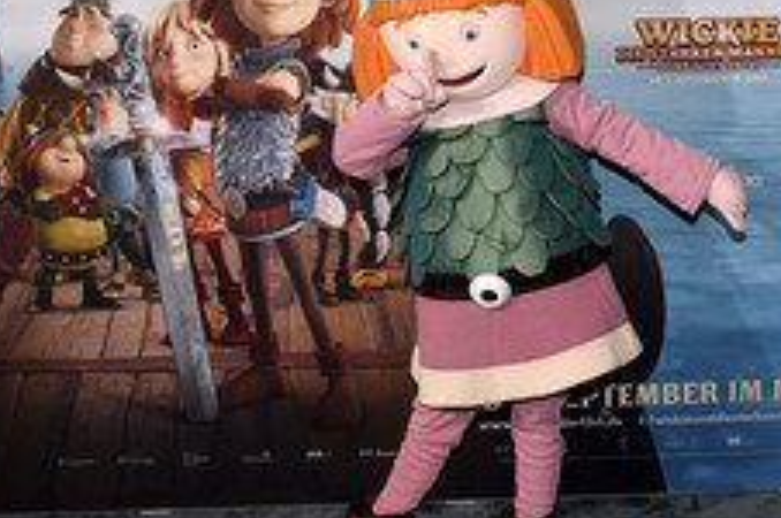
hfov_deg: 39.6
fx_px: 1040
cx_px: 624
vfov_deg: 27.5
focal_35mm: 48
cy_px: 107
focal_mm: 24
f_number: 6.3
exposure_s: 1/125
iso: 800
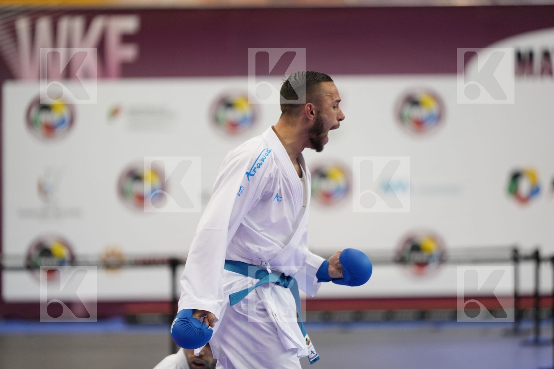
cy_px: 184
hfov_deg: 11.4
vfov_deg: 7.6
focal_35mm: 180
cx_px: 277
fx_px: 2770
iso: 3200
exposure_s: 1/1000
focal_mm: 180
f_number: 2.8
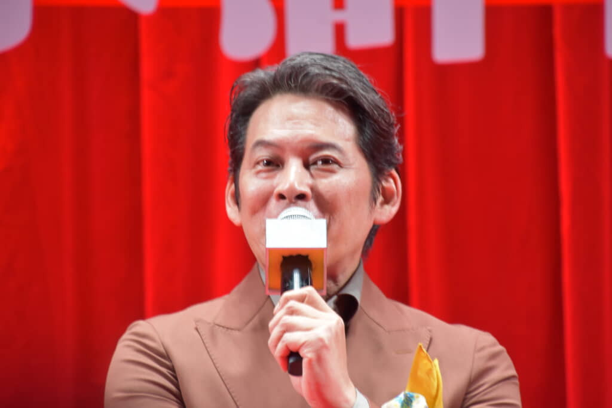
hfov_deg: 6.5
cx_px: 306
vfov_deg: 4.4
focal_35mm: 315
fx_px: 5355
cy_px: 204
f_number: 6.3
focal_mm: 210
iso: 800
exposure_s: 1/50
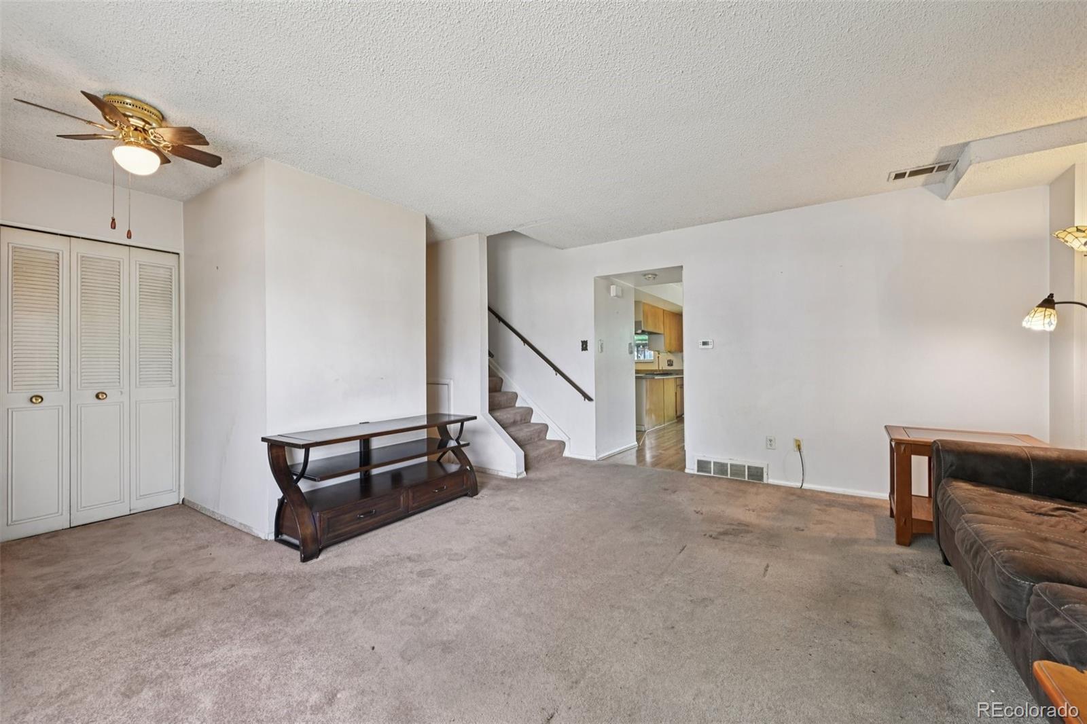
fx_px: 423
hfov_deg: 104.3
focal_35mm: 14
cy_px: 362
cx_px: 544
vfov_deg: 81.2
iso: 400
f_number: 11
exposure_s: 1/8
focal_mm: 14
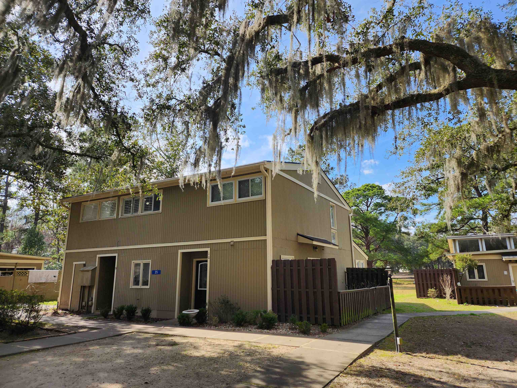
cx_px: 258
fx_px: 344
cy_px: 194
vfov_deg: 58.9
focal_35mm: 23
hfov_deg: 73.9
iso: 12
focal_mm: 6.4
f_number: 1.8
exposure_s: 1/568
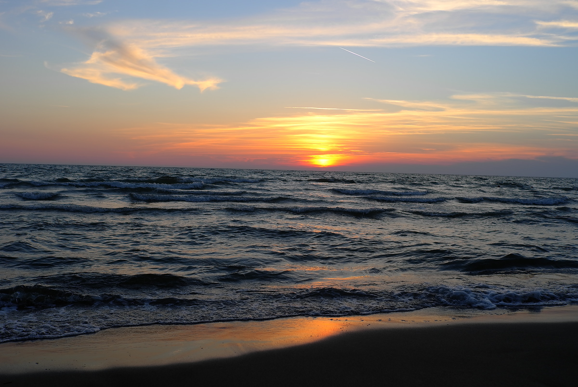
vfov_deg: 36.9
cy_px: 194
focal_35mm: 36
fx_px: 578
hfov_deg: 53.1
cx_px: 289
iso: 100
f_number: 4.5
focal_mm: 24
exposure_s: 1/200
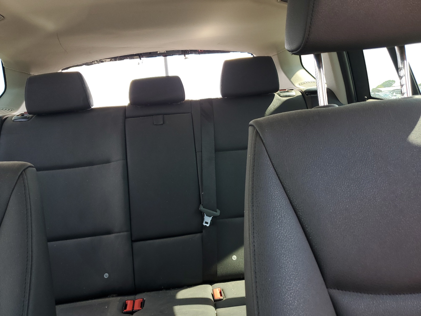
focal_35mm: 26
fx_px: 316
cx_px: 210
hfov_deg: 67.3
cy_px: 158
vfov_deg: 53.1
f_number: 1.5
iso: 50
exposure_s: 1/227
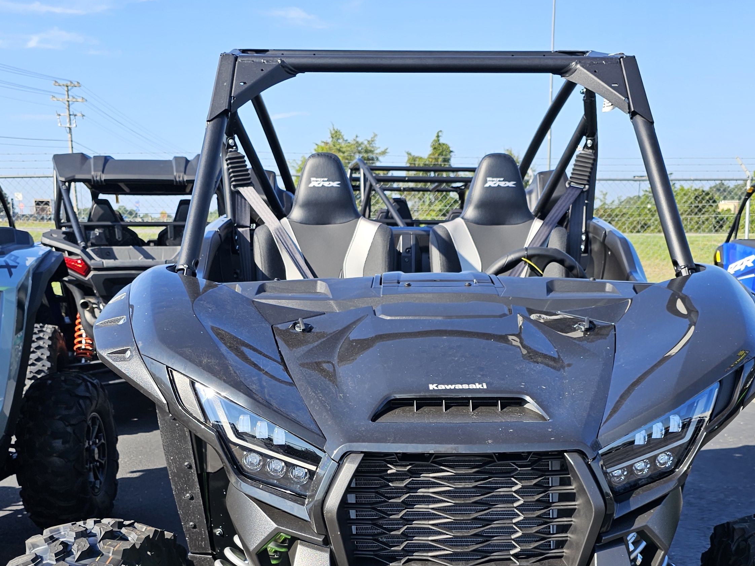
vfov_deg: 33.6
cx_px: 398
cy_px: 491
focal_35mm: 41
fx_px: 894
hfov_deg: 45.8
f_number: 1.7
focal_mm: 6.3
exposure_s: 1/299
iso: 10
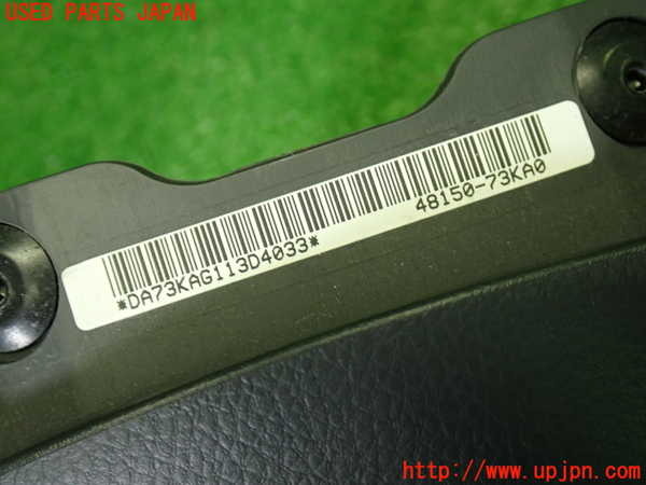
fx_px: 821
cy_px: 242
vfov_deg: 32.9
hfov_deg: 42.9
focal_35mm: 44
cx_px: 323
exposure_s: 1/40
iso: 250
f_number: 2.9
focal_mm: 7.84
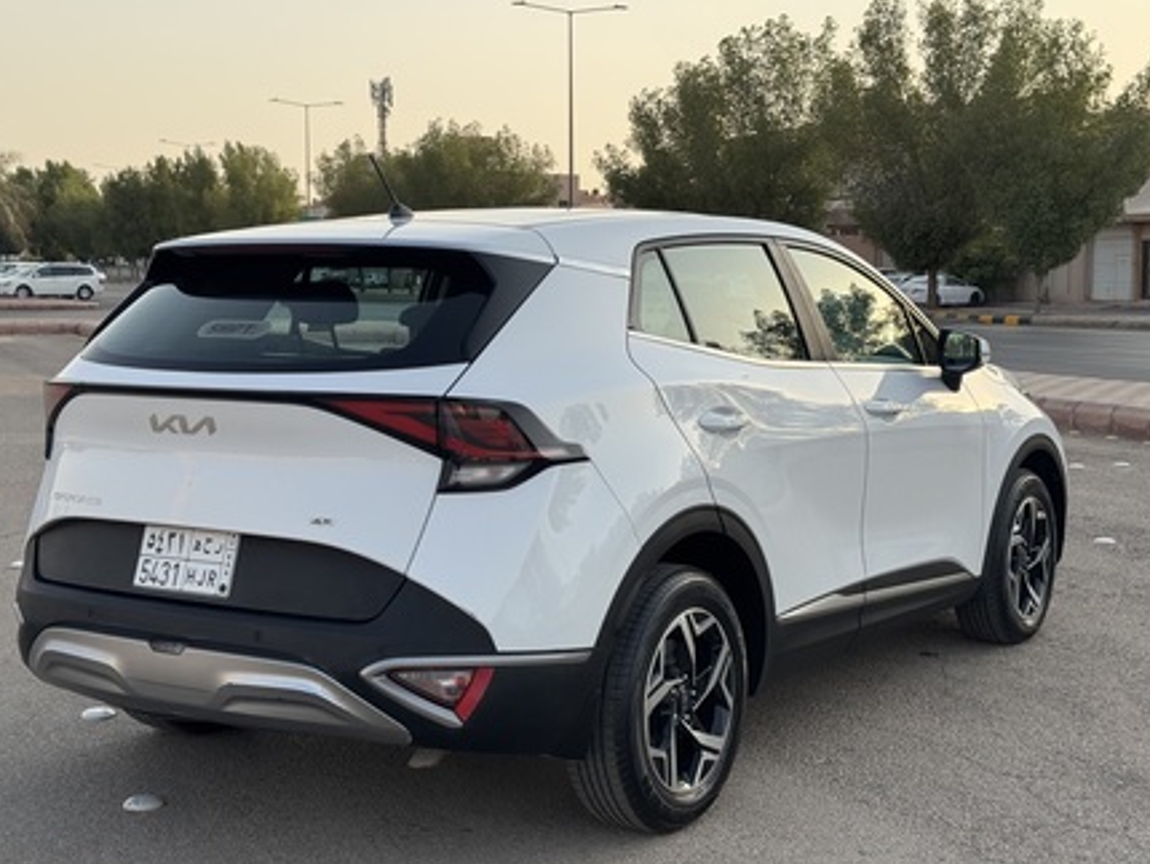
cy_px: 432
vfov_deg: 28.6
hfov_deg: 37.5
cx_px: 571
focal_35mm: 51
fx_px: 1695
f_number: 1.78
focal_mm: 6.76
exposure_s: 1/1427
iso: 64
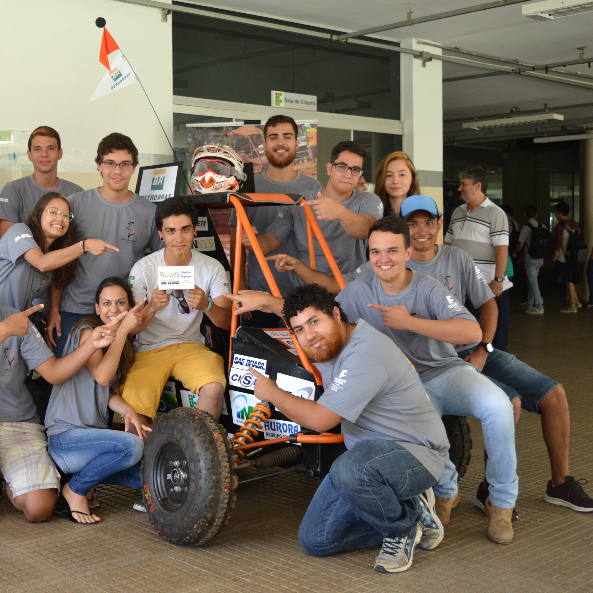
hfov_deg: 33.3
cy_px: 296
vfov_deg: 34.0
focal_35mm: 50
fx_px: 969
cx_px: 147
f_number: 4.5
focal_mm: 26
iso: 400
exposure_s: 1/80
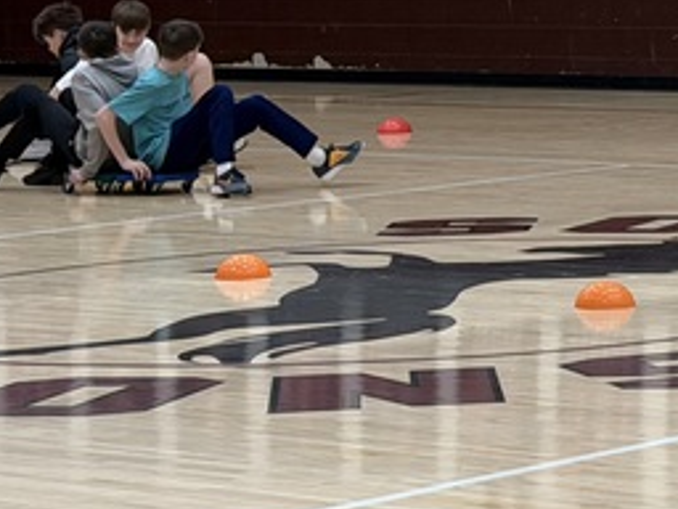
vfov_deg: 7.7
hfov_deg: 10.0
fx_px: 3761
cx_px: 961
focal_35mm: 192
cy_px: 27
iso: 64
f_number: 1.78
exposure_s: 1/121
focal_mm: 6.76
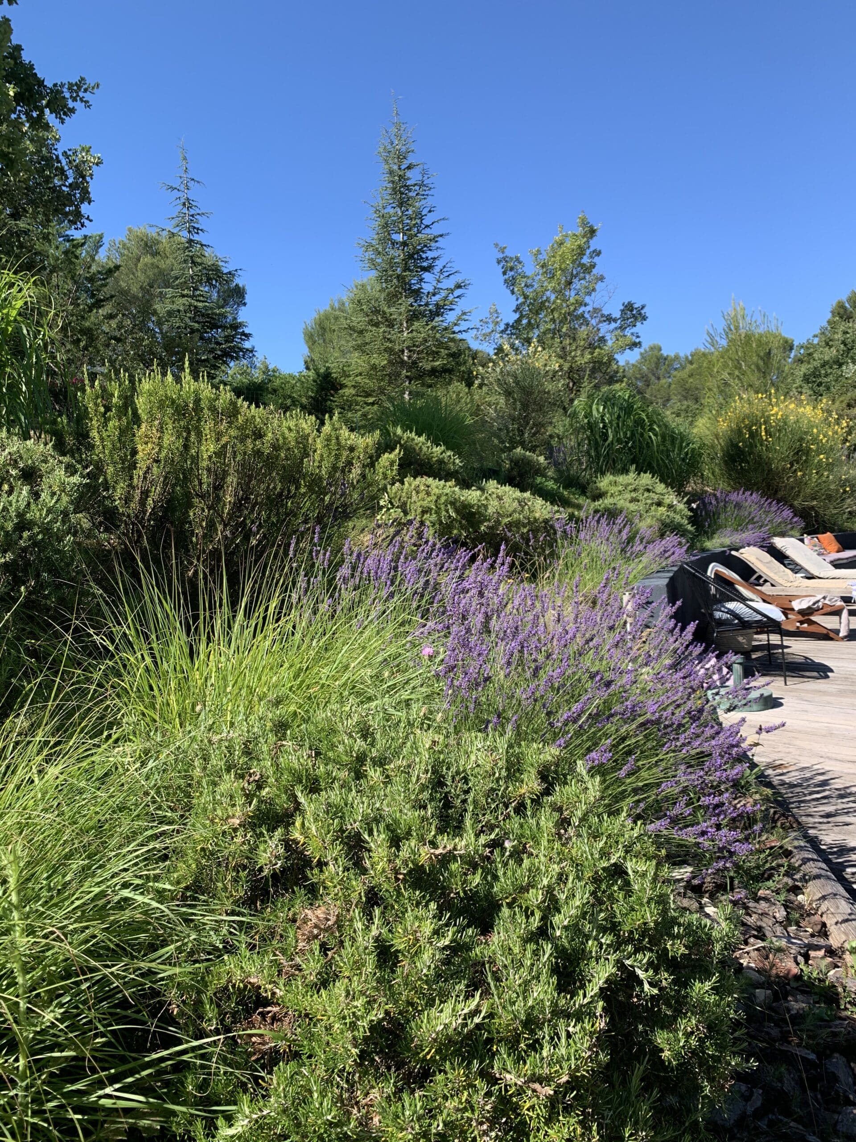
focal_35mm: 26
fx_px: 857
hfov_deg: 53.1
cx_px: 428
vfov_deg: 67.3
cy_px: 571
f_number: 1.8
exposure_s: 1/1065
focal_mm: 4.25
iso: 25
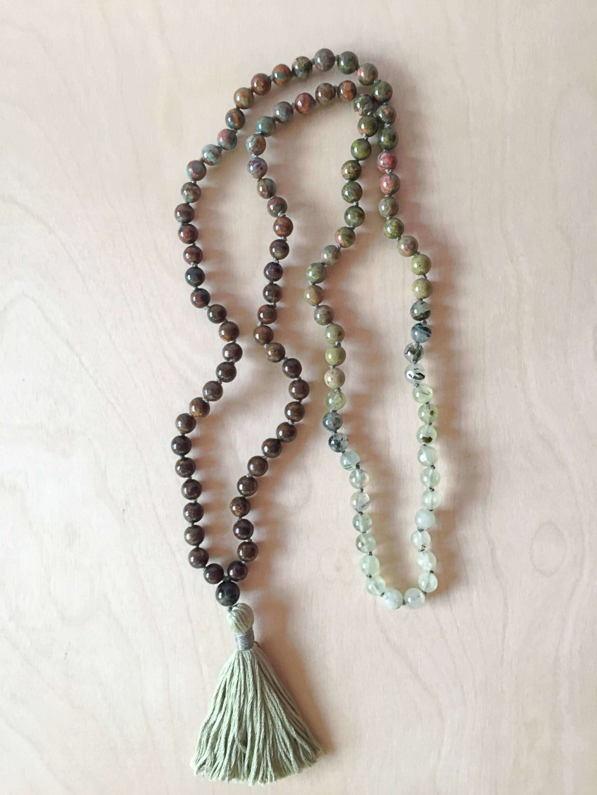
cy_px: 398
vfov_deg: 61.7
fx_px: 667
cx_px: 298
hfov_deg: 48.2
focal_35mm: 29
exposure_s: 1/30
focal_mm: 4.15
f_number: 2.2
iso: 80
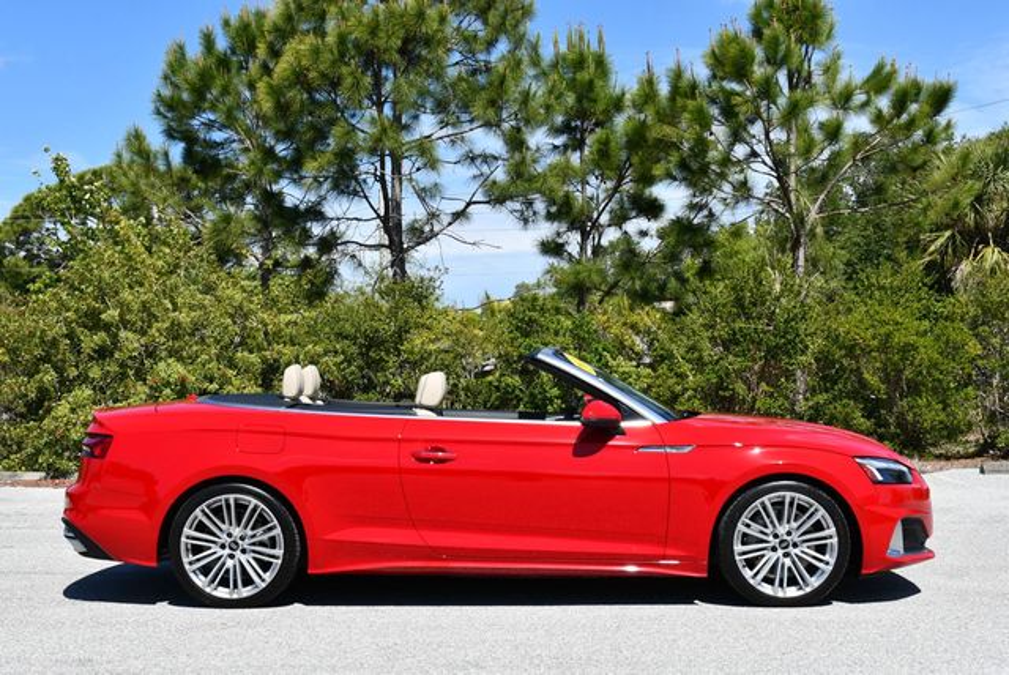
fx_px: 1459
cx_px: 504
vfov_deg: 26.0
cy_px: 338
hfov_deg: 38.2
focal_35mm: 52
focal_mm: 26
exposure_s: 1/250
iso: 100
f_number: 8
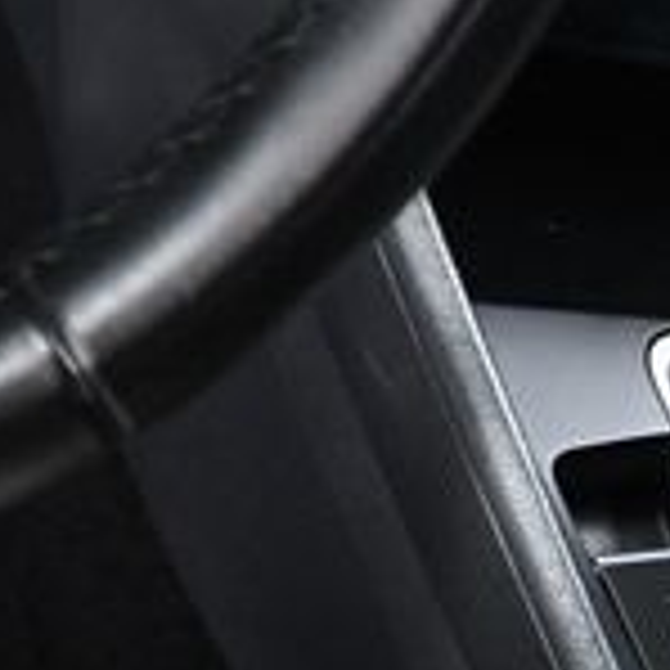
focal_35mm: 124
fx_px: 2715
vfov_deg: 13.4
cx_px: -531
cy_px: -274
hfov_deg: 12.8
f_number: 4.5
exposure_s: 1/80
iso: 2500
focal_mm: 23
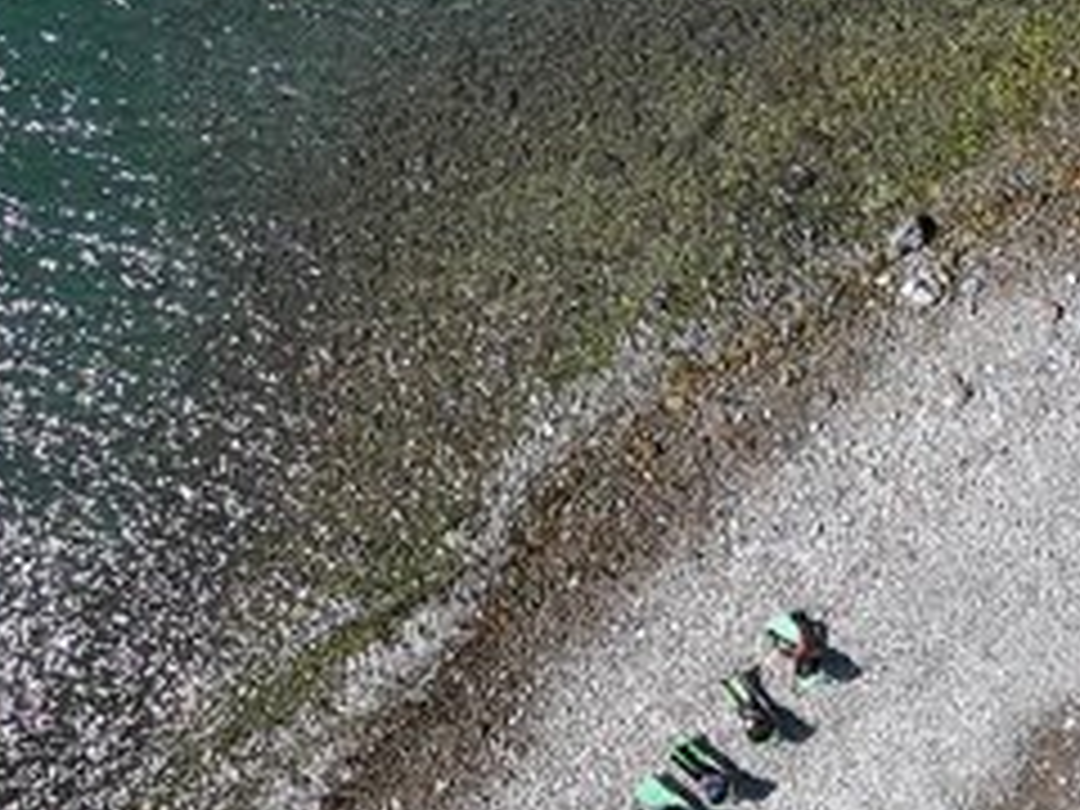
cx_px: 1516
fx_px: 2496
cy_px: 421
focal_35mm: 80
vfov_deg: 18.4
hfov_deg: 21.4
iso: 100
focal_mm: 12.29
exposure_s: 1/20
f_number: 2.8
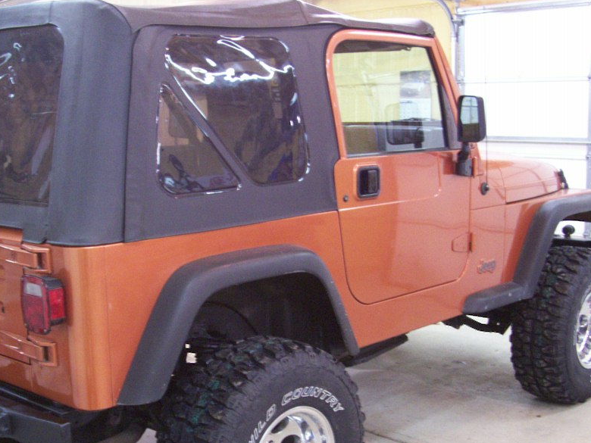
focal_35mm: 53
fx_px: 905
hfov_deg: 36.0
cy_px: 271
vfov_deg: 27.4
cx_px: 235
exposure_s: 1/8.29
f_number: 2.7
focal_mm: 5.6
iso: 160
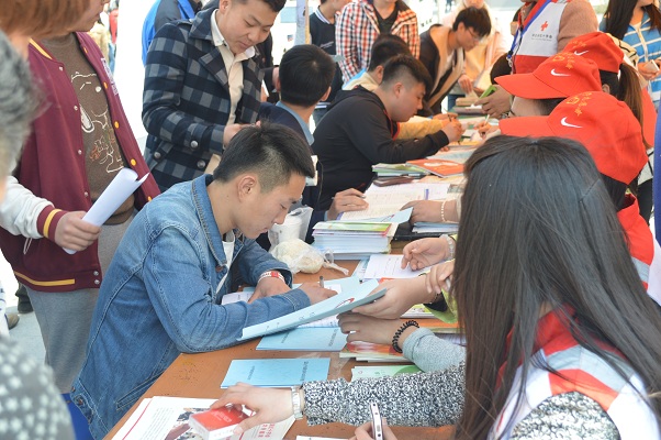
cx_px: 330
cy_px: 220
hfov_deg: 38.9
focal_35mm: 51
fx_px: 935
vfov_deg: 26.4
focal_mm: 34
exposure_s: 1/60
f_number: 5.6
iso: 100
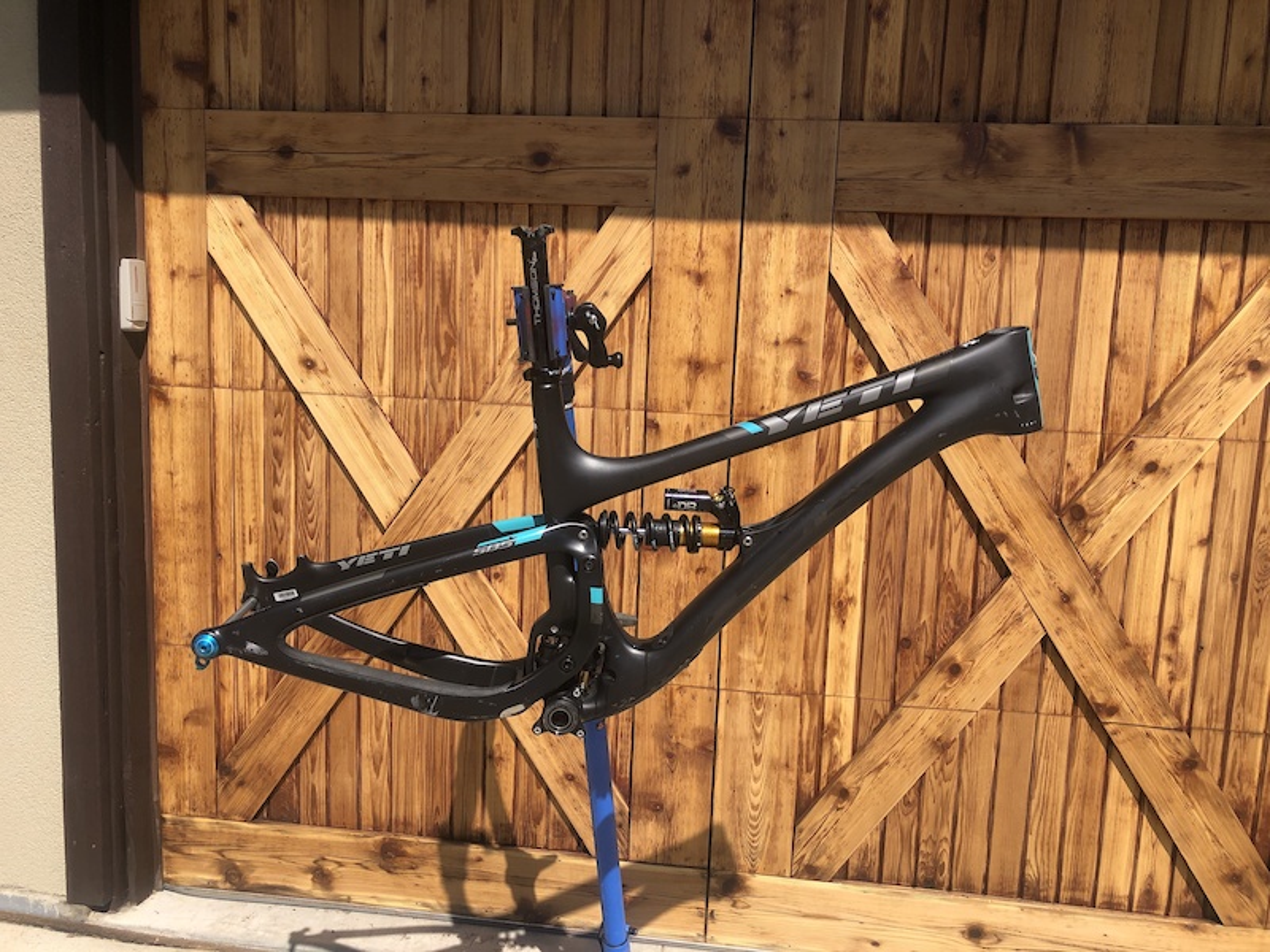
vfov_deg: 49.7
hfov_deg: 63.4
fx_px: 1027
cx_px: 635
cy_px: 476
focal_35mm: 28
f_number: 1.8
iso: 20
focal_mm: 3.99
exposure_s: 1/1946
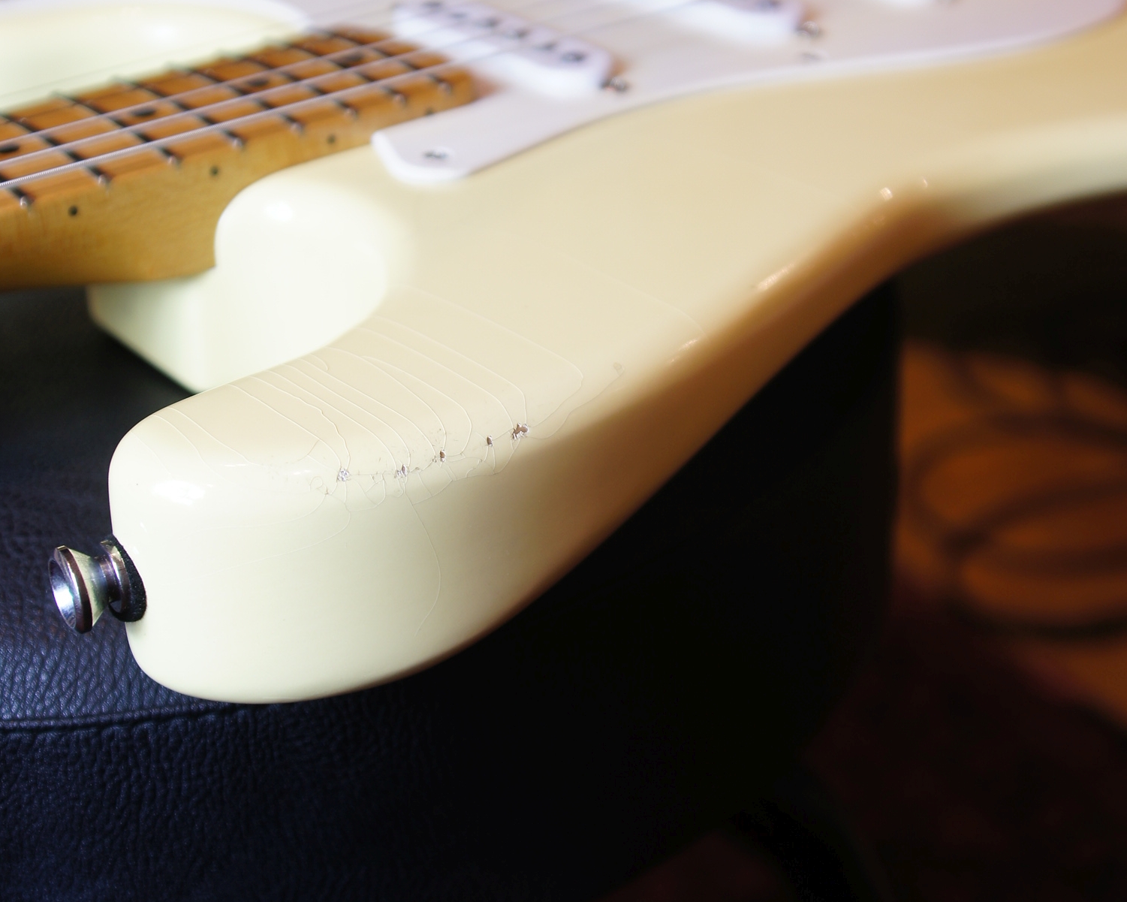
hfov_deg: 31.4
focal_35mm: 60
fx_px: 2001
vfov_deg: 25.3
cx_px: 562
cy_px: 361
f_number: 4.5
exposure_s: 1/20
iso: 100
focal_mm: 28
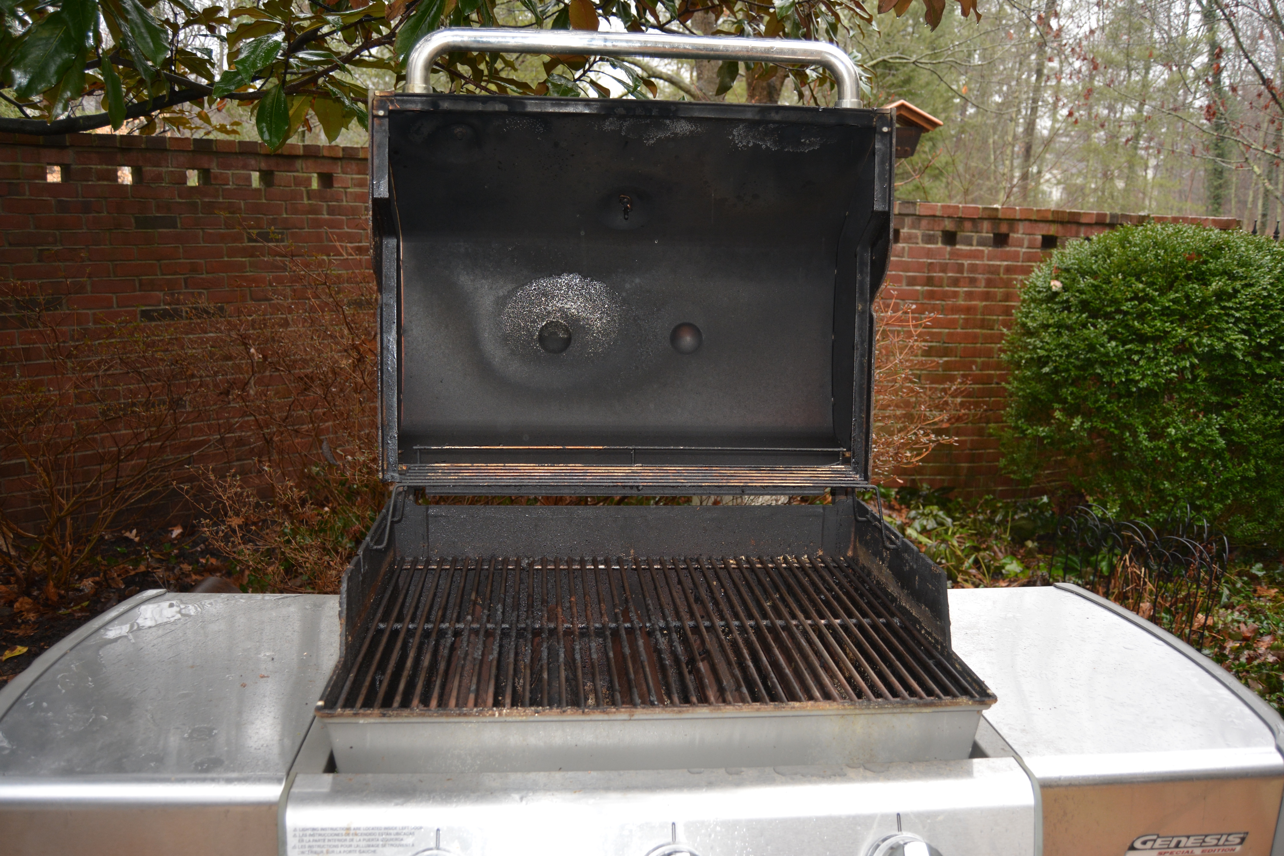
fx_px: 963
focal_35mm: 27
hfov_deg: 67.4
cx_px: 642
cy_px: 428
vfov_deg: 47.9
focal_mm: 18
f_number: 3.5
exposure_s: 1/125
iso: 400
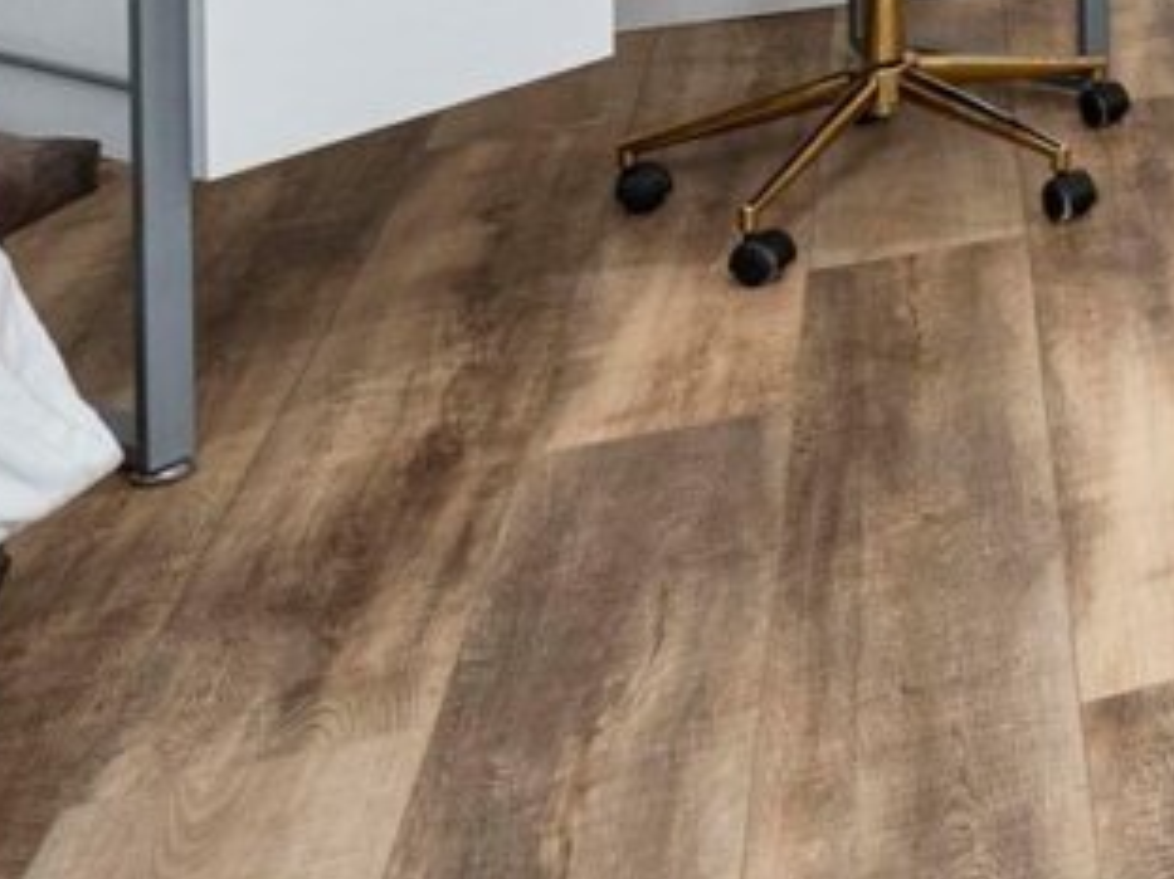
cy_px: -673
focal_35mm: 65
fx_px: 2204
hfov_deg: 19.8
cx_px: 2223
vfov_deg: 18.2
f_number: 6.3
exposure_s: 1/60
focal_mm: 15
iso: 200
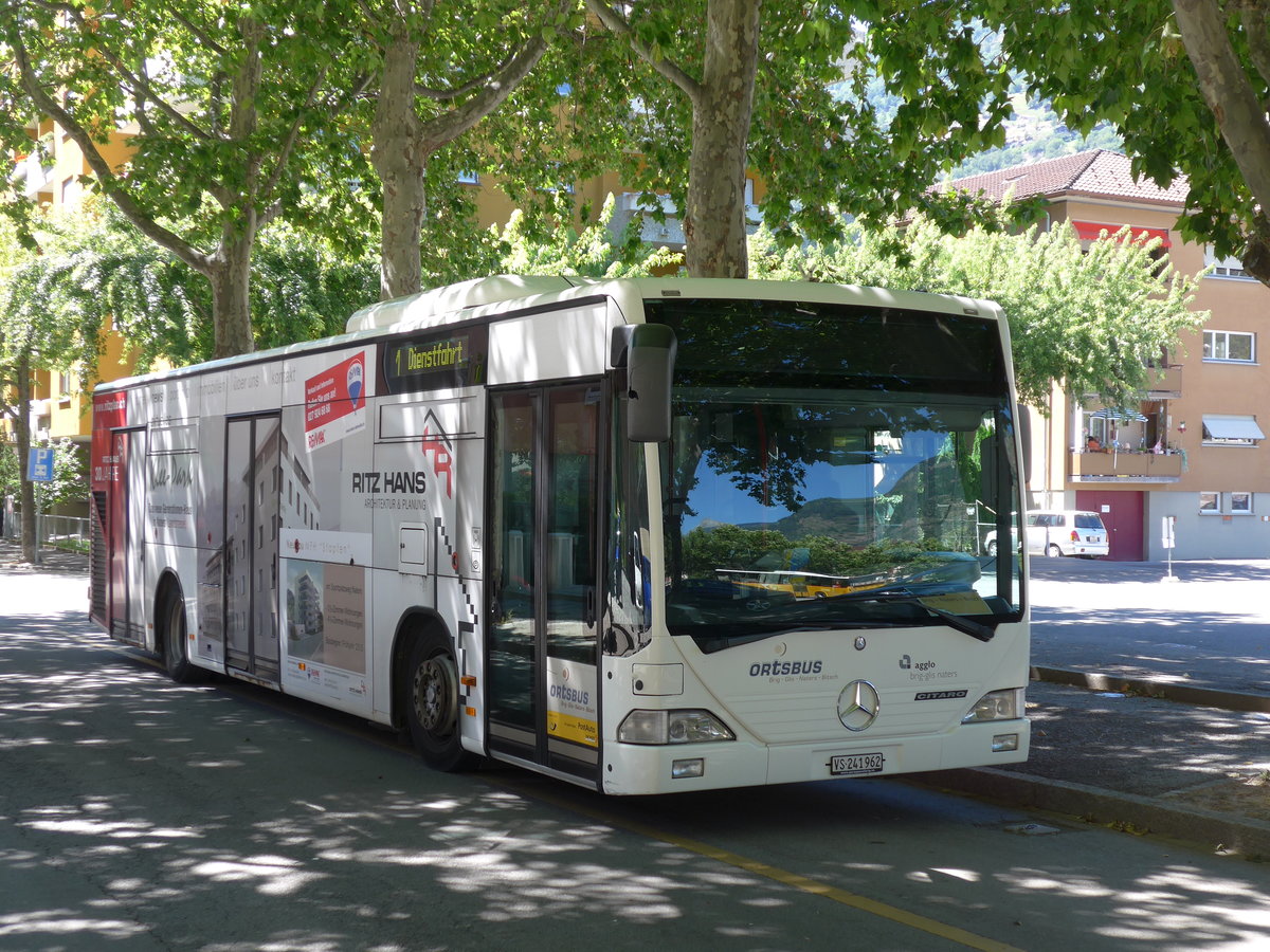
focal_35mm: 52
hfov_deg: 36.8
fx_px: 1908
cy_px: 476
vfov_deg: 28.0
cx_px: 635
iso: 80
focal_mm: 10.7
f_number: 3.3
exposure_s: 1/125
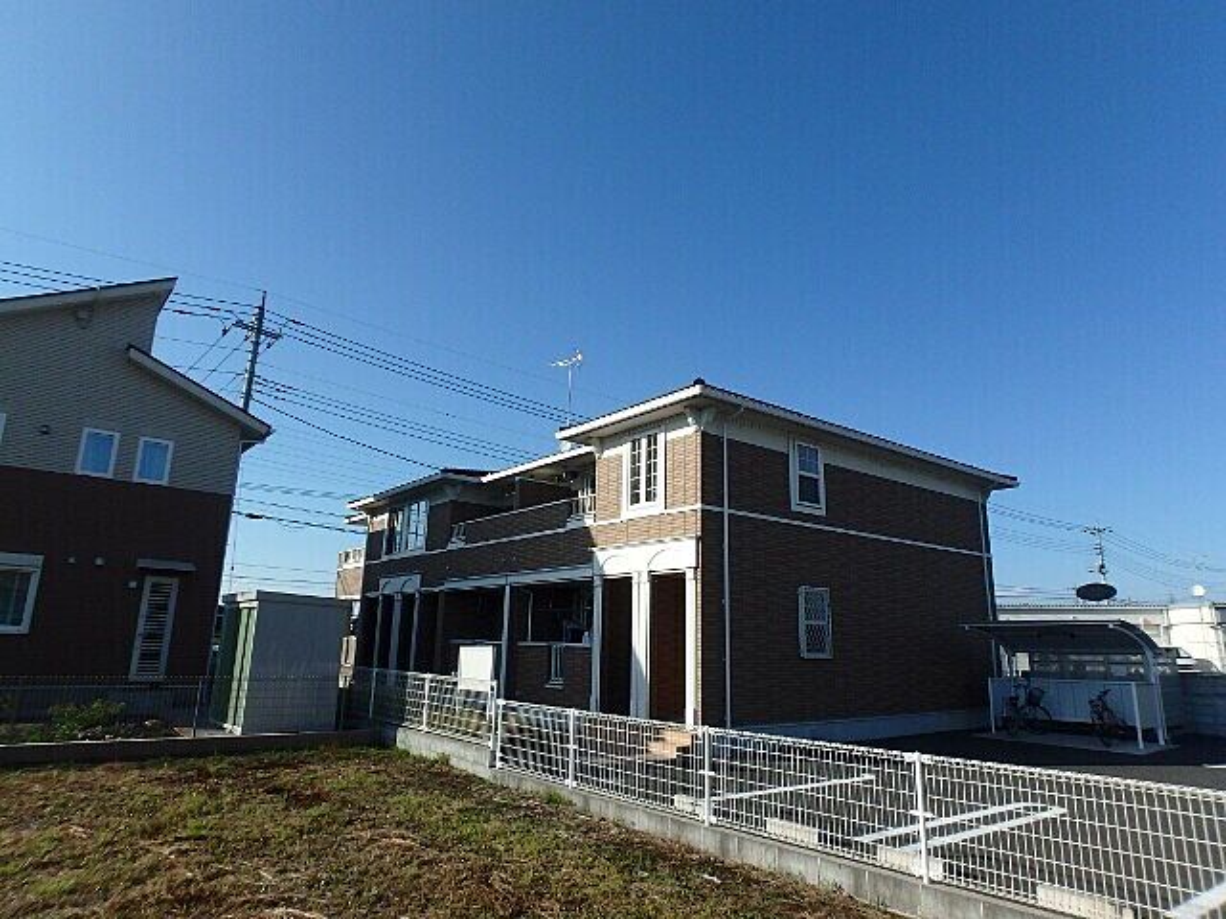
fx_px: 744
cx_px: 613
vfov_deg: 63.4
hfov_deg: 79.0
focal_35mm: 21
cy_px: 460
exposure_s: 1/500
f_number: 6
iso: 125
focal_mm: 3.7
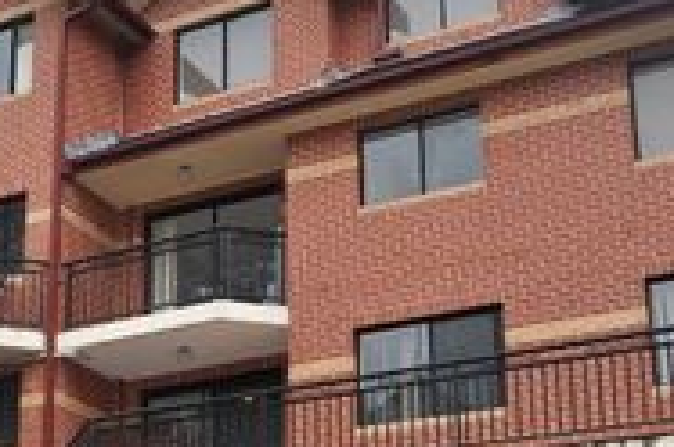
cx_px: 43
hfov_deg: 24.7
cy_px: 442
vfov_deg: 16.8
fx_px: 1481
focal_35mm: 79
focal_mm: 21
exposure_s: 1/200
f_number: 3.8
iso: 250
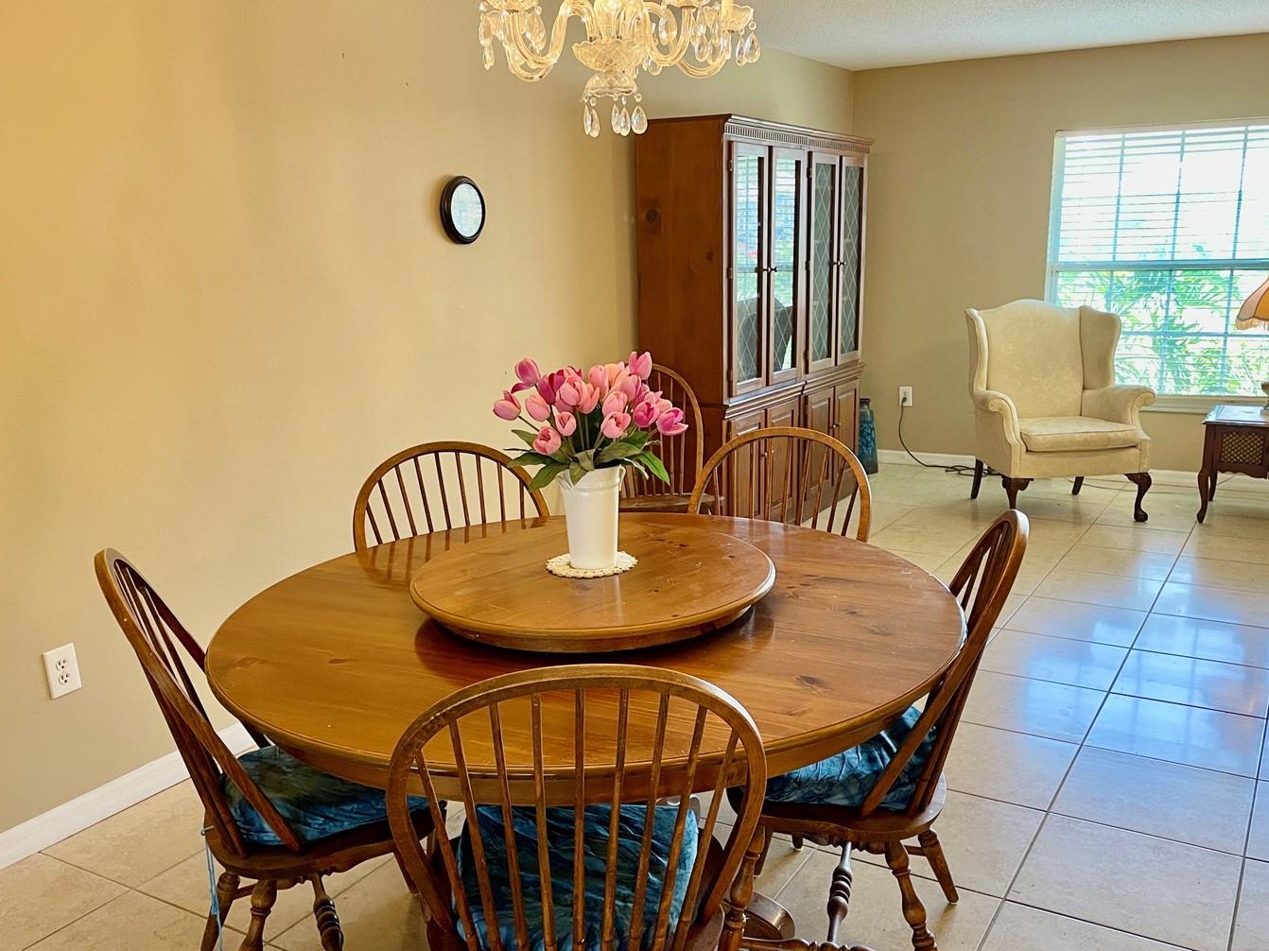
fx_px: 1136
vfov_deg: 45.3
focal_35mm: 31
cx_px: 658
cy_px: 537
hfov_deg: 58.3
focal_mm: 4.2
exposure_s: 1/60
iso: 125
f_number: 1.6
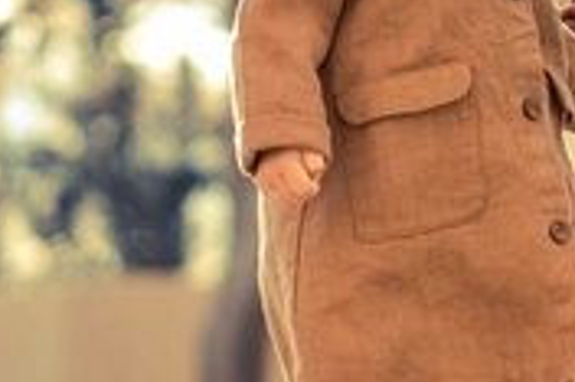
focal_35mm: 188
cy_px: 147
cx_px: 337
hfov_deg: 10.9
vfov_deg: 7.3
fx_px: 3000
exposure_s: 1/800
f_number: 1.8
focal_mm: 55
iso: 50
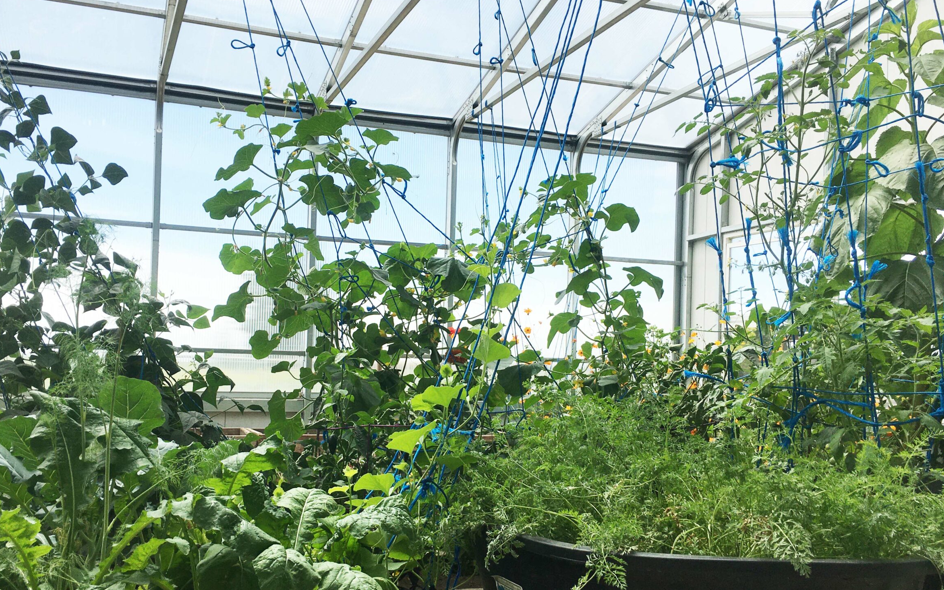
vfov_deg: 37.2
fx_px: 875
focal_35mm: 34
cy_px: 347
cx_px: 427
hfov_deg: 56.6
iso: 25
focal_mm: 4.15
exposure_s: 1/950
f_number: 2.2
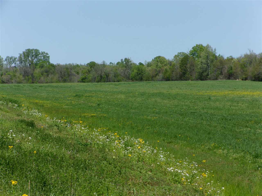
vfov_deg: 12.9
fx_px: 870
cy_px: 98
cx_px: 131
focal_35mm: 115
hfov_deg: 17.1
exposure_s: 1/70
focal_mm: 20.6
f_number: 16.5
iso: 80
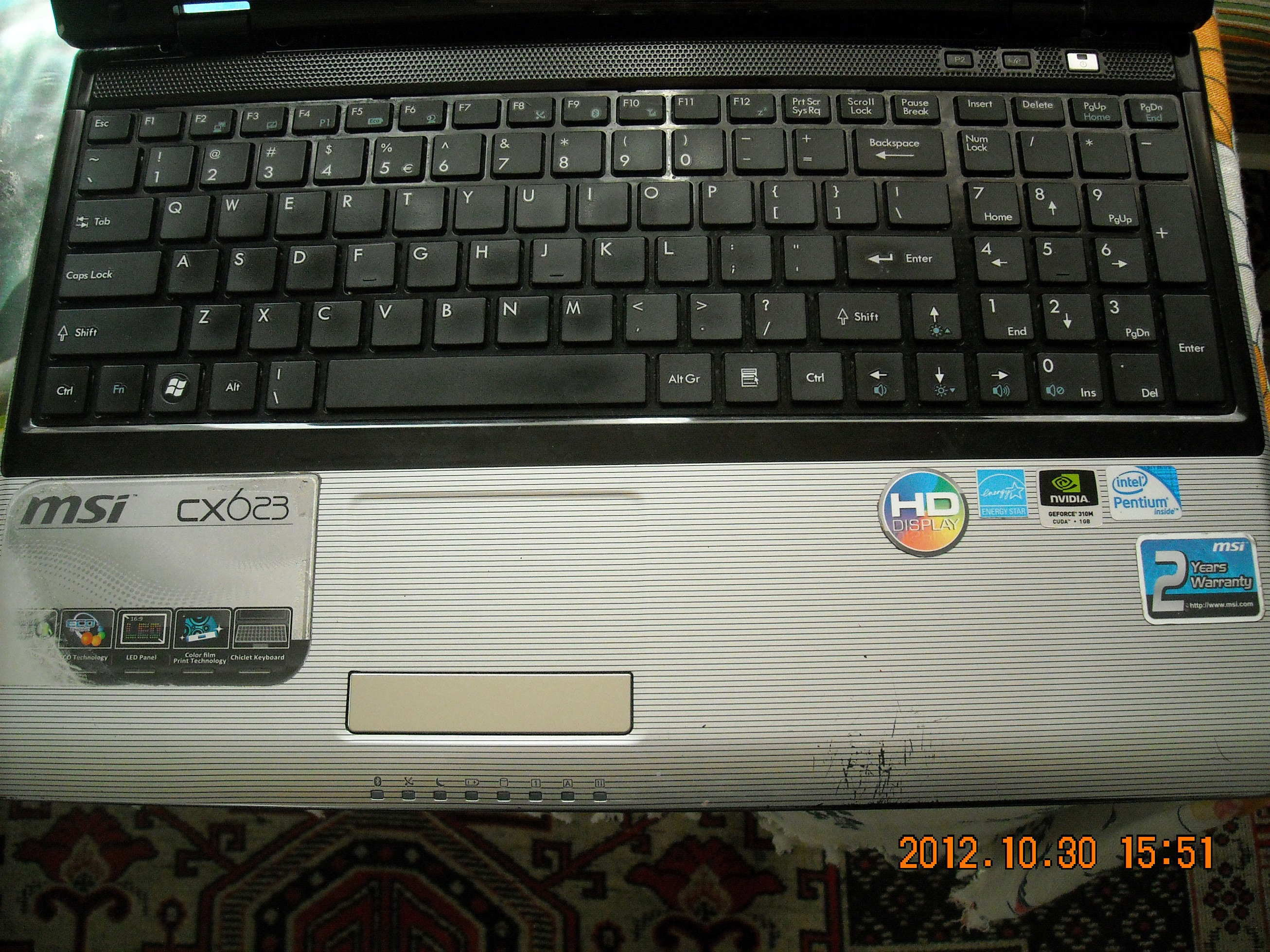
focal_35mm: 35
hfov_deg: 52.6
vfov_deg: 40.7
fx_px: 1284
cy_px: 476
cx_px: 635
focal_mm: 5.7
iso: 455
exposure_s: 1/250
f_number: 2.8
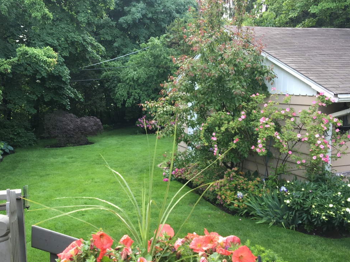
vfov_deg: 33.4
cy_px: 162
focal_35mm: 43
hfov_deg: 43.7
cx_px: 143
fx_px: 435
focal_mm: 4.15
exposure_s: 1/60
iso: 32
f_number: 2.2
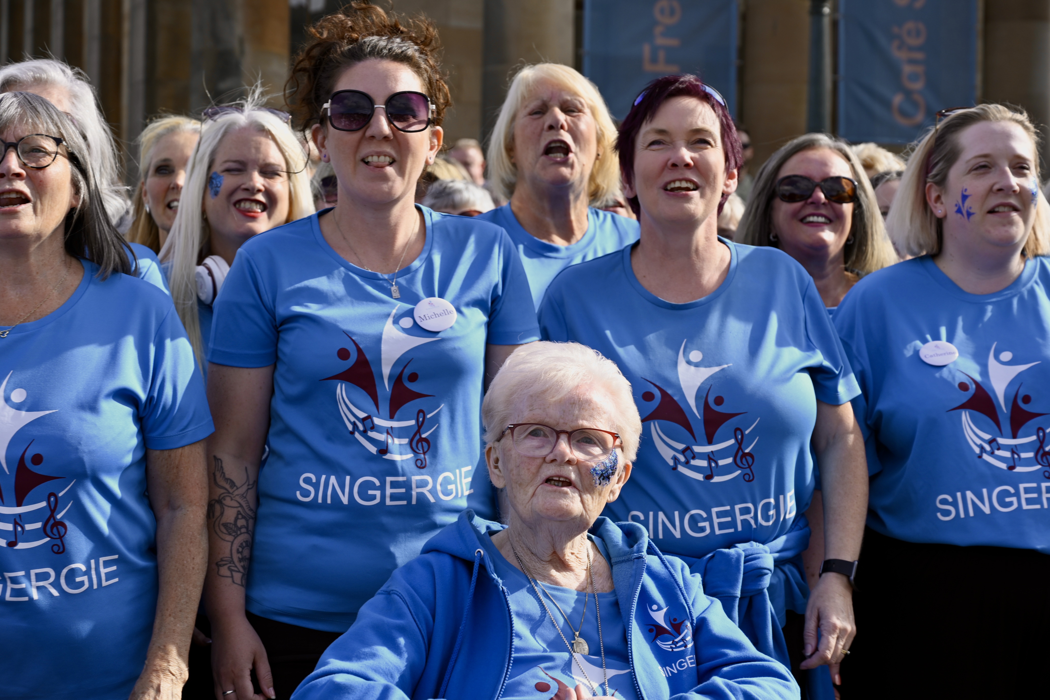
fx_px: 1983
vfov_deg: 20.0
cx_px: 525
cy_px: 350
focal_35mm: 68
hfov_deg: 29.7
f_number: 6.3
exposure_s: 1/320
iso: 125
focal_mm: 68
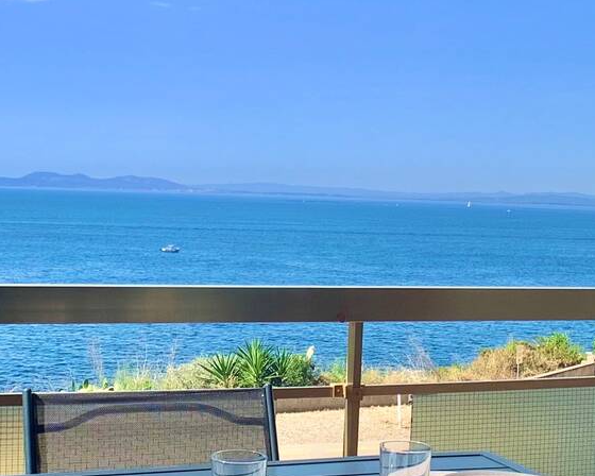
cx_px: 286
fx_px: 1532
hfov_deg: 22.0
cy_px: 269
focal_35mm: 87
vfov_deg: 17.7
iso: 25
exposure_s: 1/1916
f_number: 1.8
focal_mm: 4.25
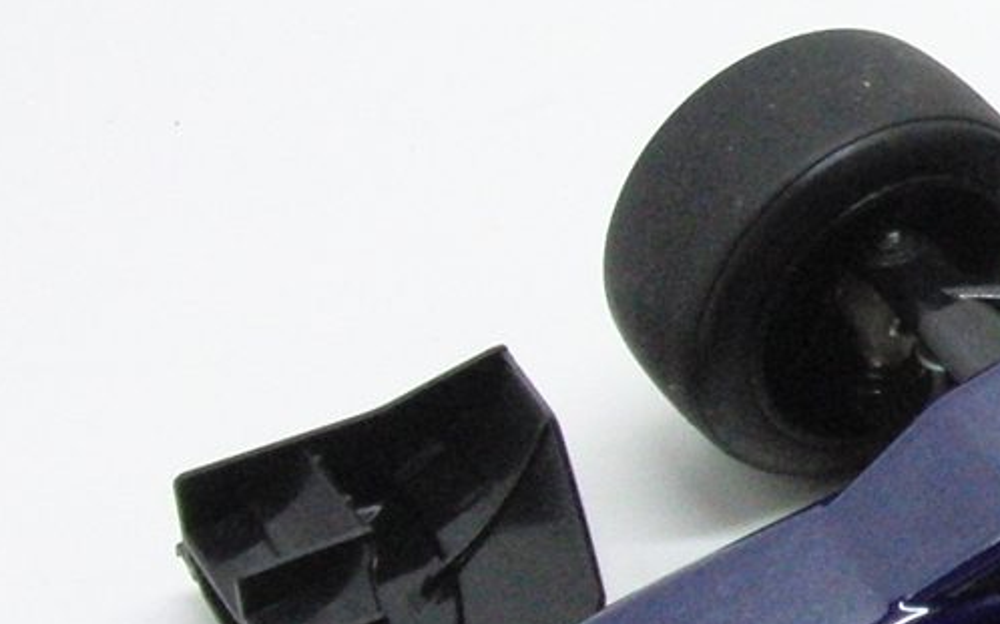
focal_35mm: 126
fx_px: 3433
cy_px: 361
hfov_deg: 15.2
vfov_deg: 10.4
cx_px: 1532
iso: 640
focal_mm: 6.42
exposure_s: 1/80
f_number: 3.6
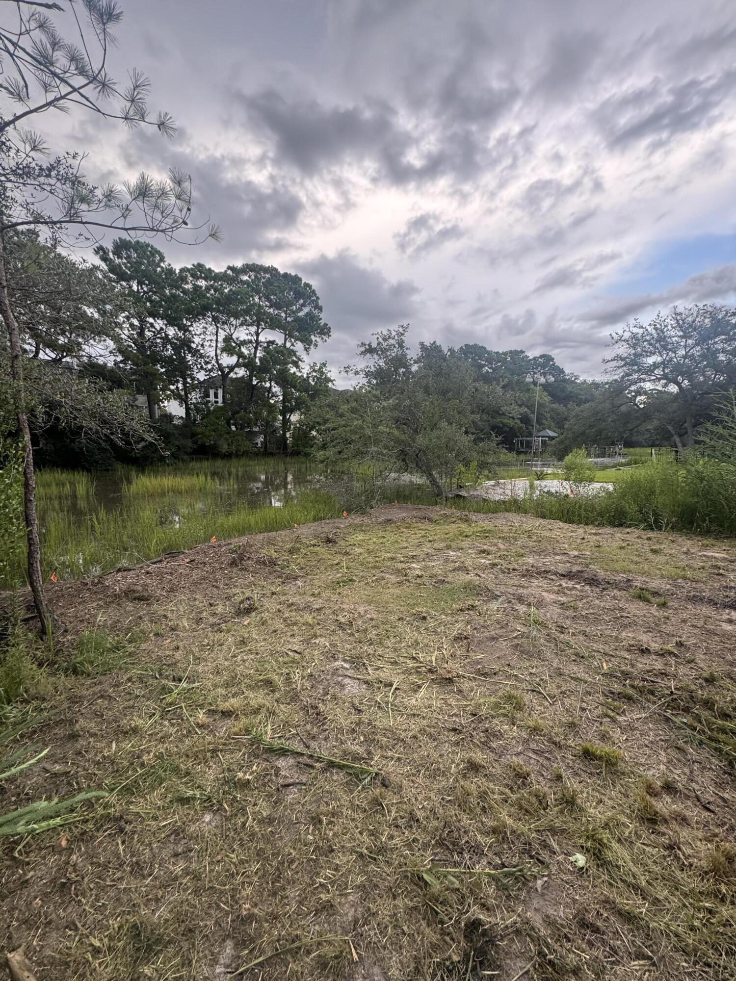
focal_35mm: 14
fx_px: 397
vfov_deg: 102.1
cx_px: 368
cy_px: 490
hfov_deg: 85.7
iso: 80
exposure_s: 1/99
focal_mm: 2.22
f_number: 2.2
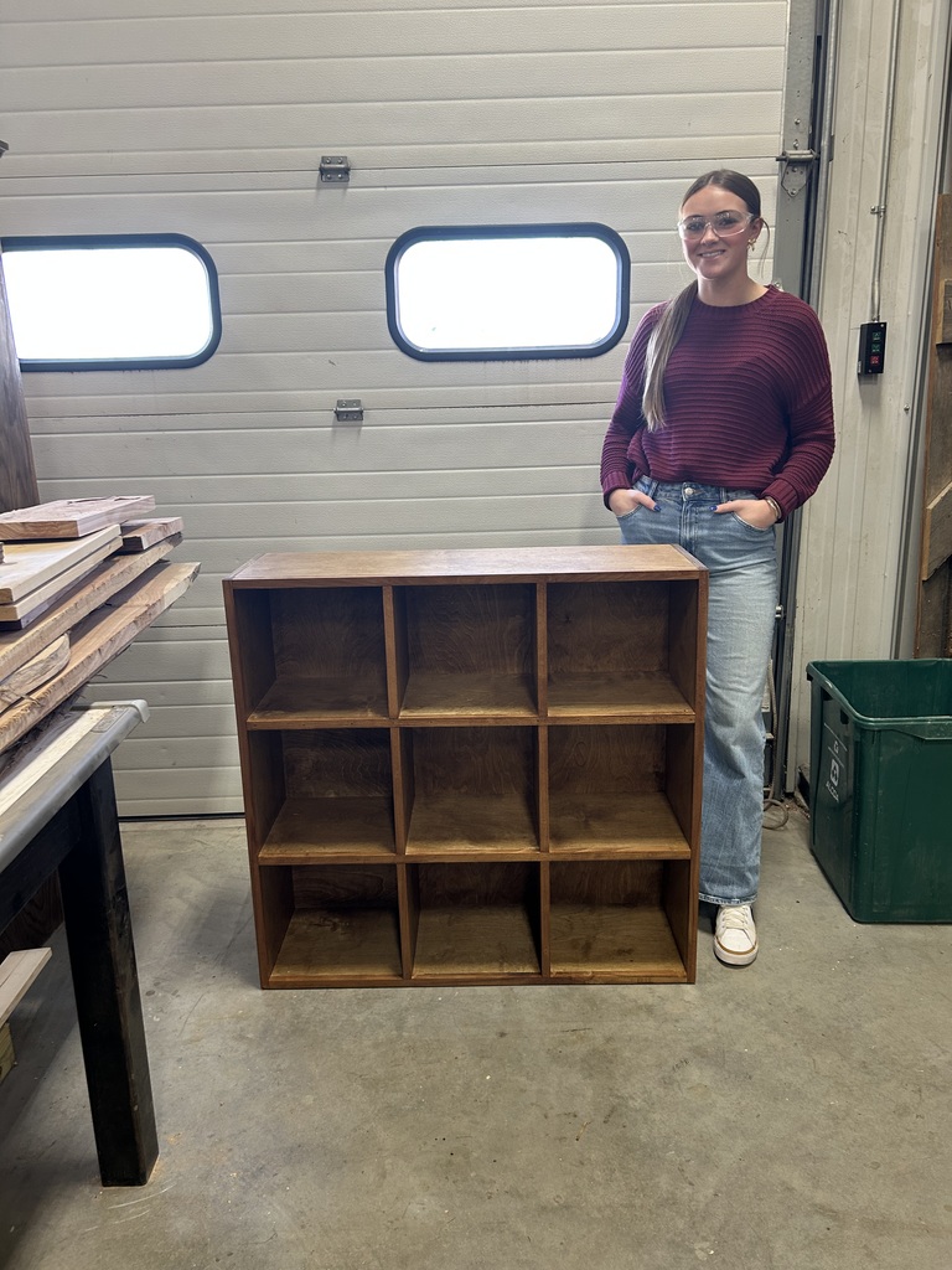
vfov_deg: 67.3
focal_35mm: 26
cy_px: 635
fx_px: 953
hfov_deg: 53.1
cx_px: 476
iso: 125
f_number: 1.5
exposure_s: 1/120
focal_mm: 5.7
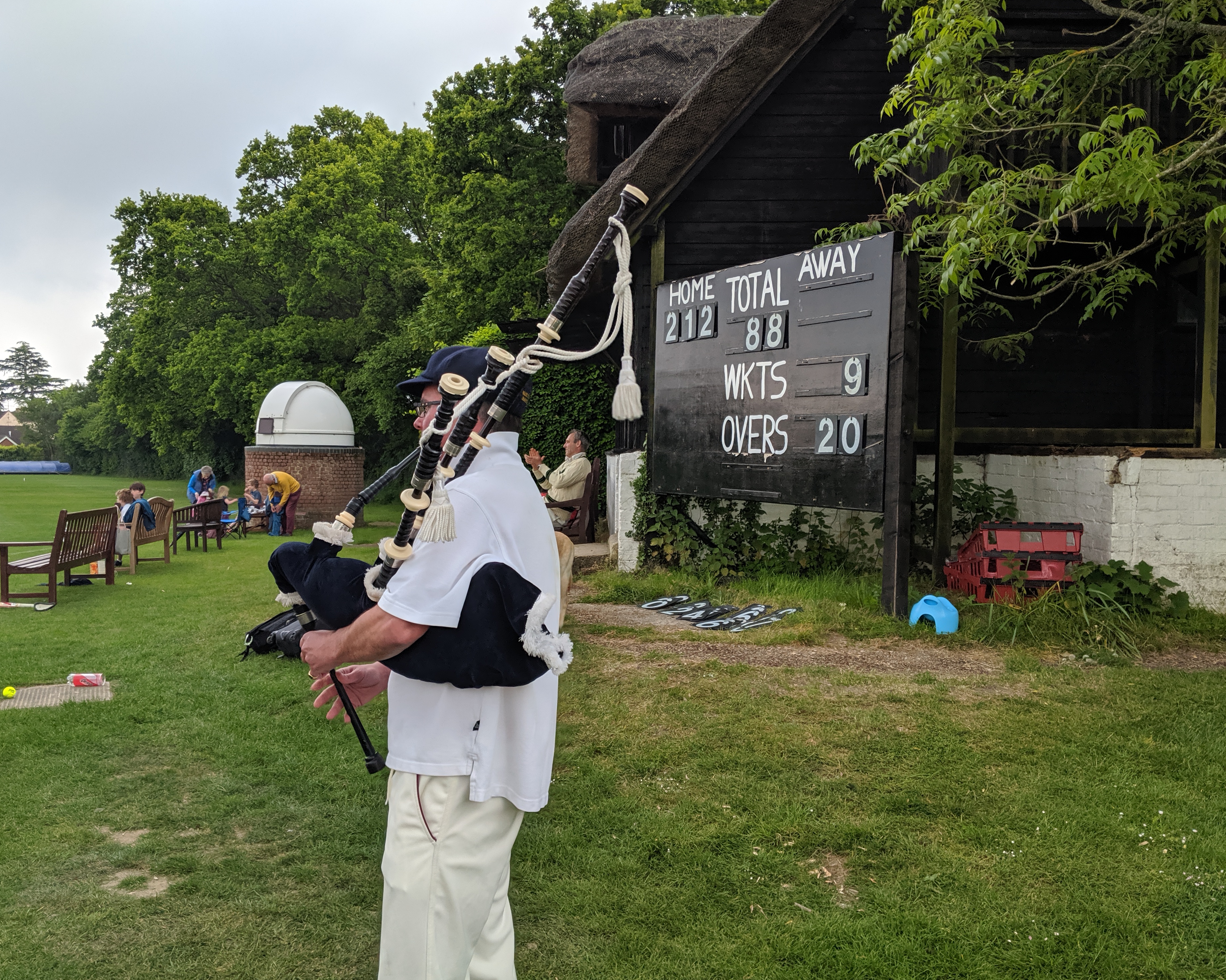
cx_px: 566
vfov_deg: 50.0
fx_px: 1052
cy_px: 485
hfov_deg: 60.4
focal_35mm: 29
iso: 117
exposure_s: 1/125
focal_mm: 4.44
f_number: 1.8
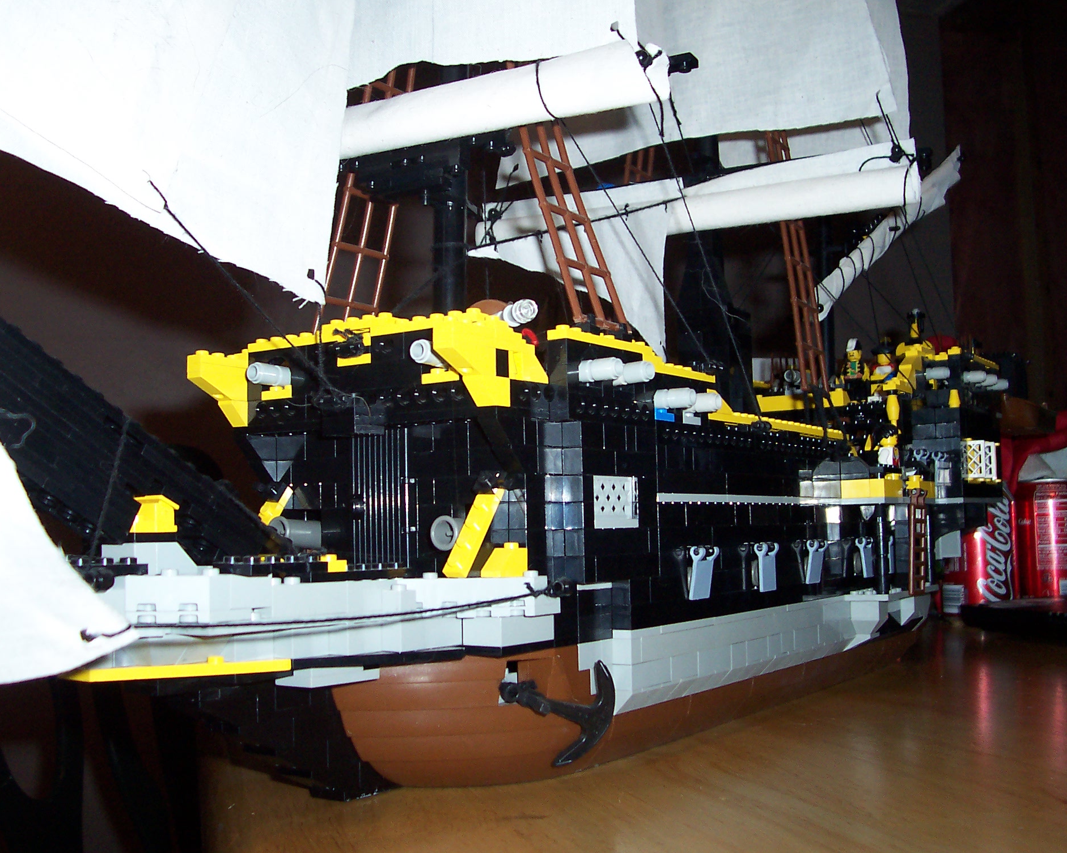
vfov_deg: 38.2
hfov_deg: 46.8
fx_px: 1231
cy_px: 428
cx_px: 536
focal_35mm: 39
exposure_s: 1/60
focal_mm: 5.6
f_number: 2.8
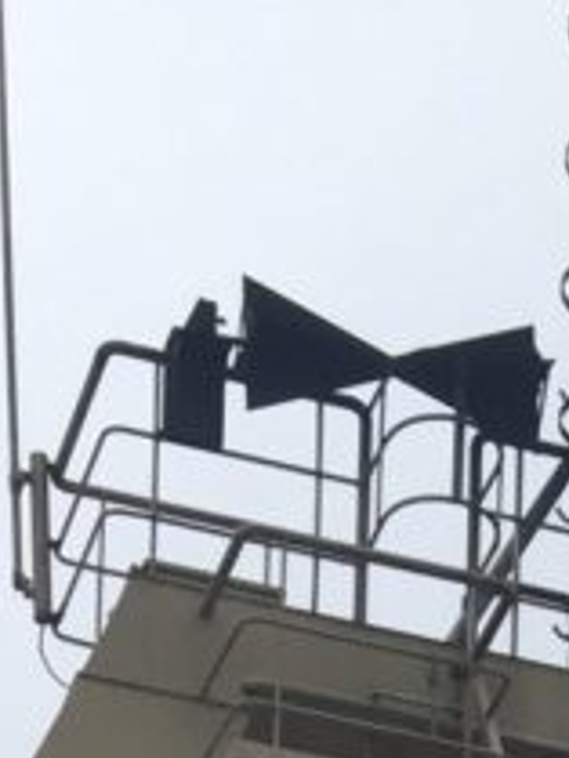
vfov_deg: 7.9
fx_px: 4379
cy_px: 2564
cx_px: 910
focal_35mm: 200
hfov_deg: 7.3
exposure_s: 1/1883
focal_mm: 4.15
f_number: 2.2
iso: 32
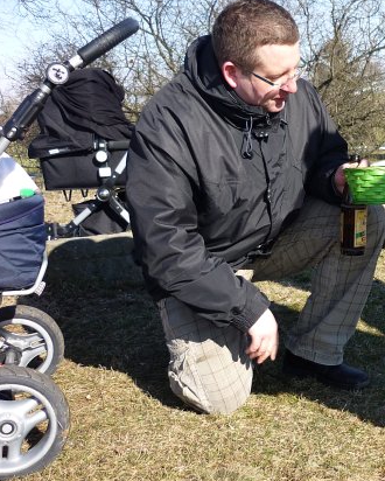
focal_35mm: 50
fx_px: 712
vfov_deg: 37.3
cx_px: 368
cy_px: 224
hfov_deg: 28.7
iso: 80
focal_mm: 5.5
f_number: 2.8
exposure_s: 1/500
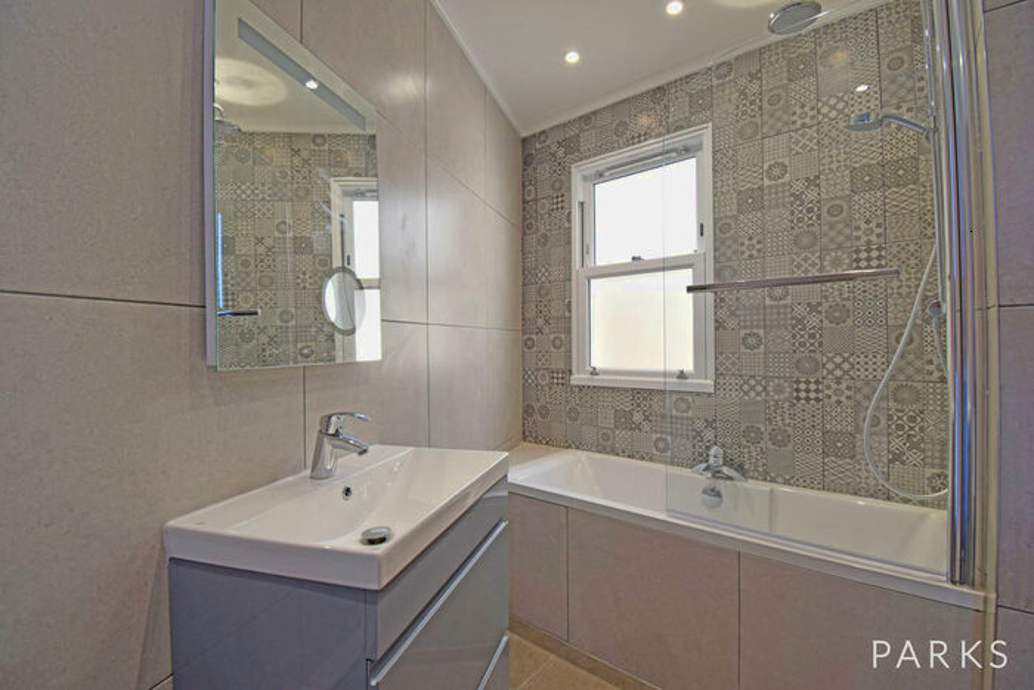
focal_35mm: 15
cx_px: 517
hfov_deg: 100.4
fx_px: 431
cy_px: 345
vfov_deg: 77.4
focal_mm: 10
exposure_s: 1/60
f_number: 6.3
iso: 640
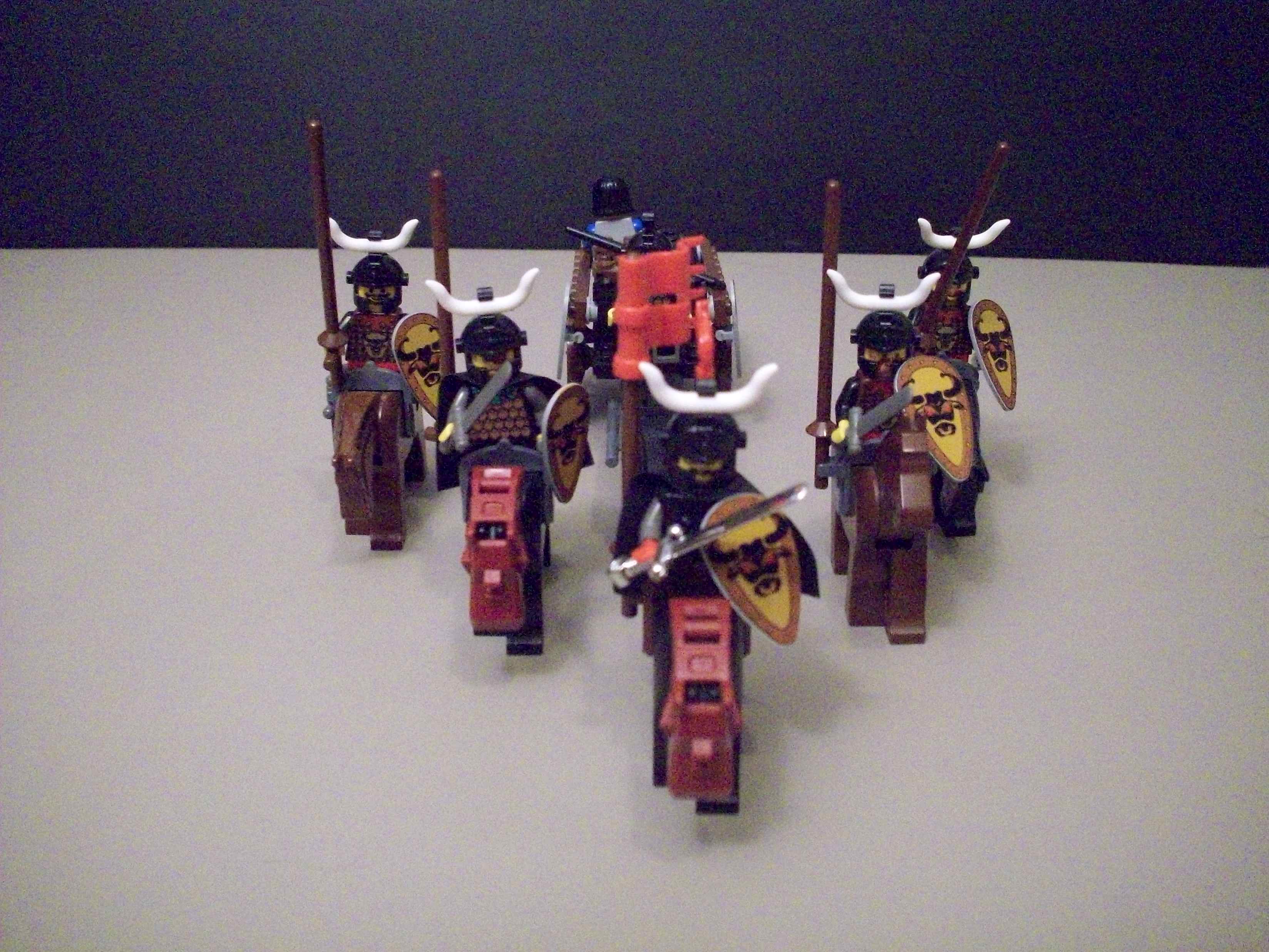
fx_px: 1356
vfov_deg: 38.7
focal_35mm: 37
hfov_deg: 50.1
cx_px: 634
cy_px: 476
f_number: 2.8
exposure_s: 1/33.5
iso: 800
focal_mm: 6.2
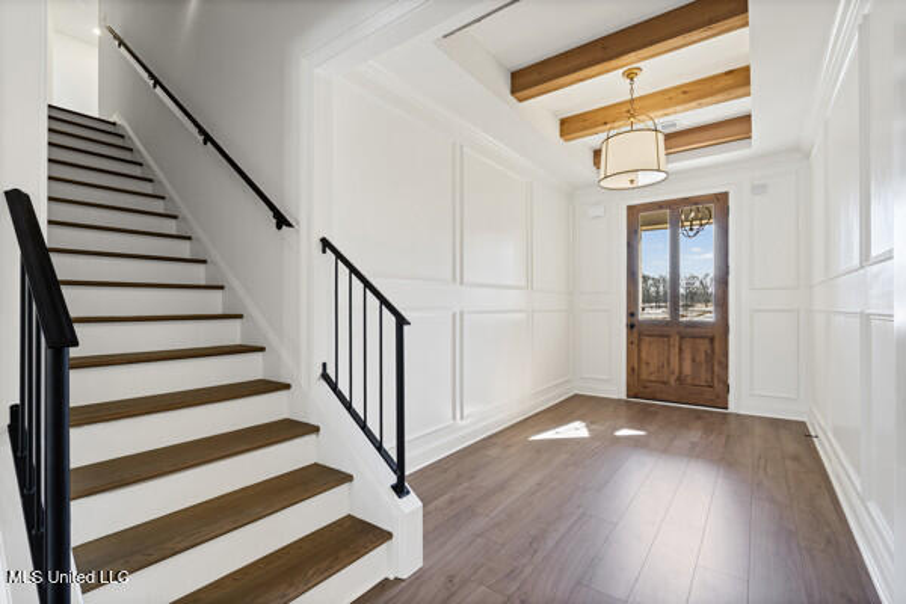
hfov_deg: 96.7
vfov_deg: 73.7
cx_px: 453
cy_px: 302
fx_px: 403
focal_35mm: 16
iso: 1000
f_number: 9
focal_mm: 16
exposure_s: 1/15
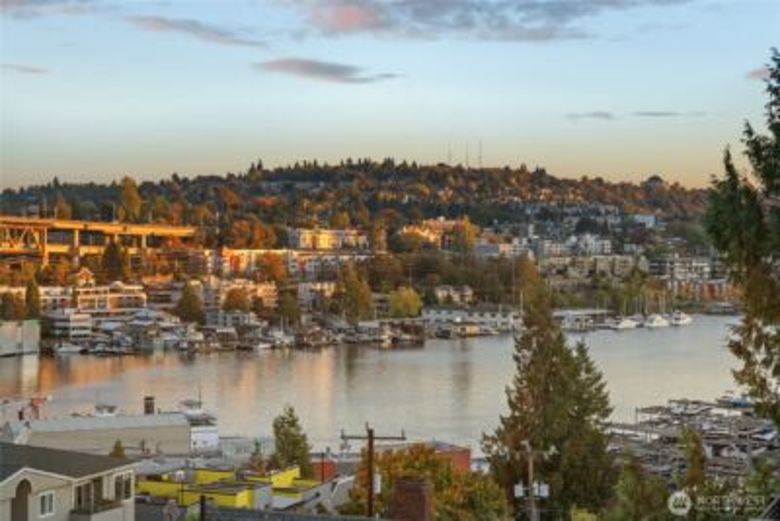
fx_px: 1517
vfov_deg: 19.5
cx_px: 390
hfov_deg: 28.8
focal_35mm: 70
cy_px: 260
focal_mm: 70
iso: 320
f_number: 9
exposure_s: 1/40
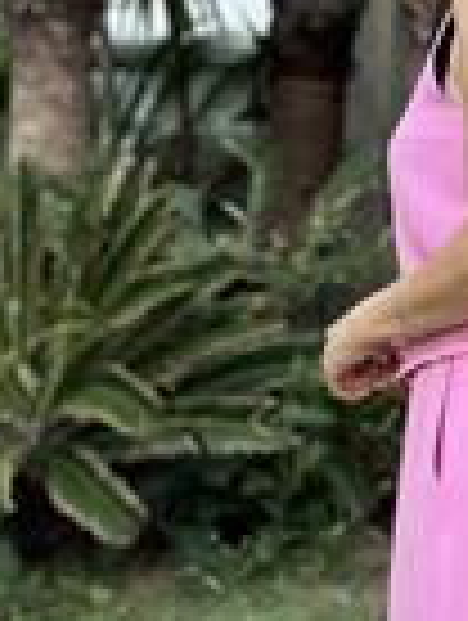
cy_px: 414
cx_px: 598
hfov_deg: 8.4
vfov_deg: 11.2
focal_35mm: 176
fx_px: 3163
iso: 80
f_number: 1.78
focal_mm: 6.86
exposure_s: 1/219
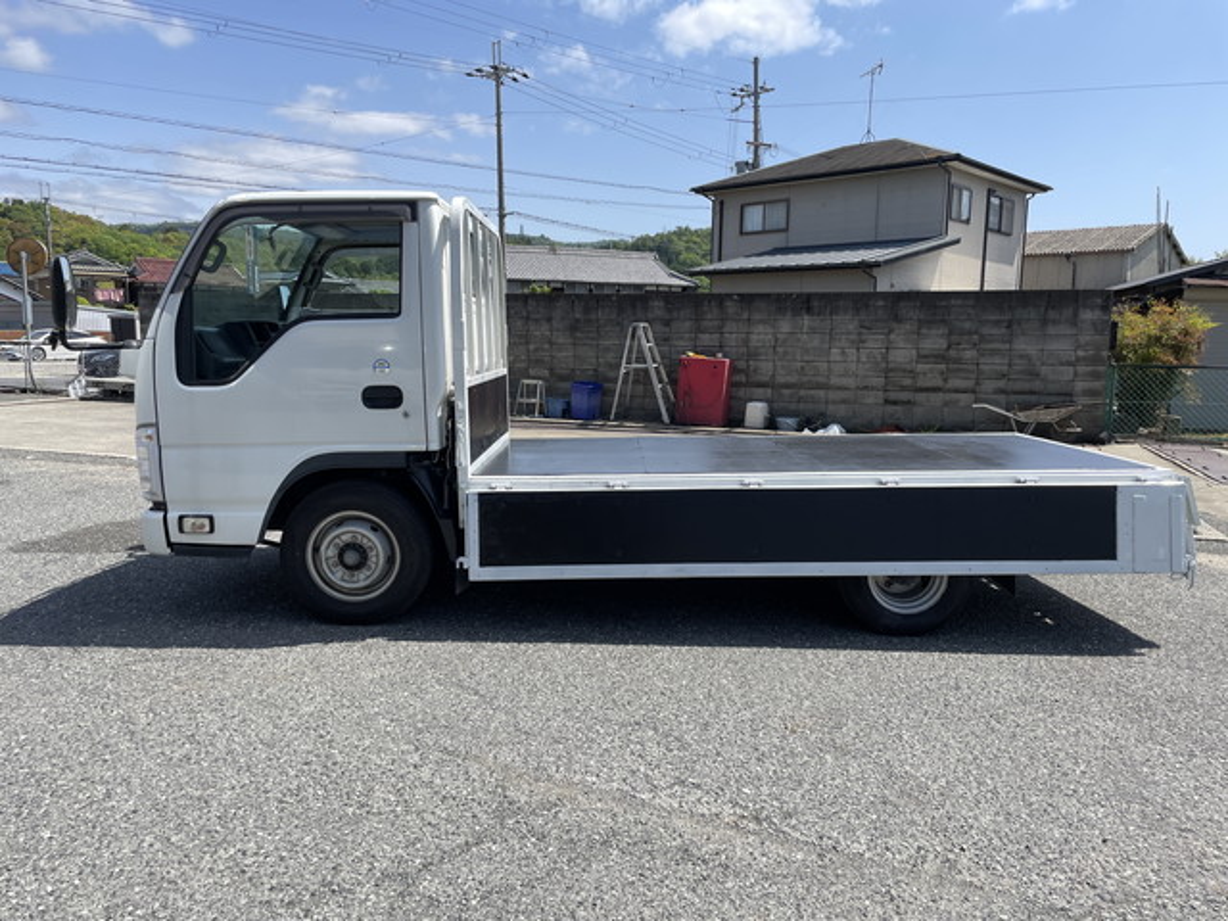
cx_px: 614
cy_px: 460
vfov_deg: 53.1
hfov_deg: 67.3
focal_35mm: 26
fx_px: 922
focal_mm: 4.2
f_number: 1.6
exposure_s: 1/3205
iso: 32
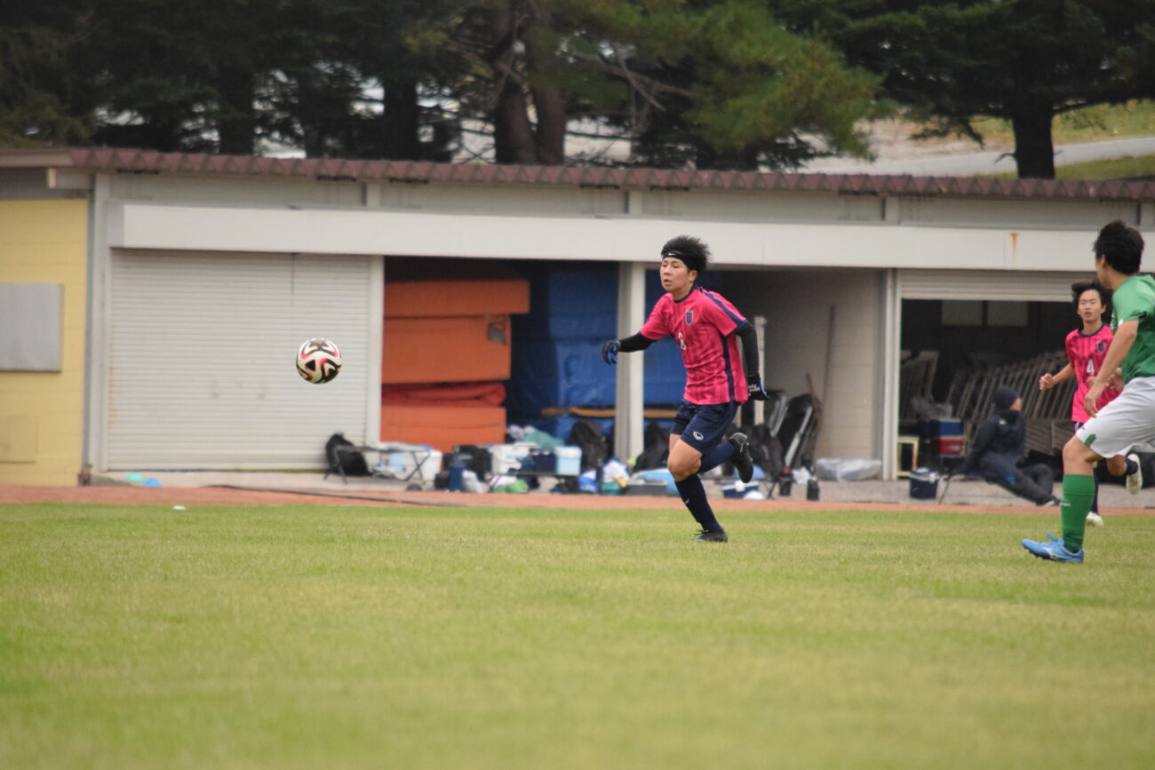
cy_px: 385
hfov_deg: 4.6
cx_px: 578
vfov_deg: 3.1
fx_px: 14438
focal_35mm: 450
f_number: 5.6
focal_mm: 300
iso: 3200
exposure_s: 1/2000
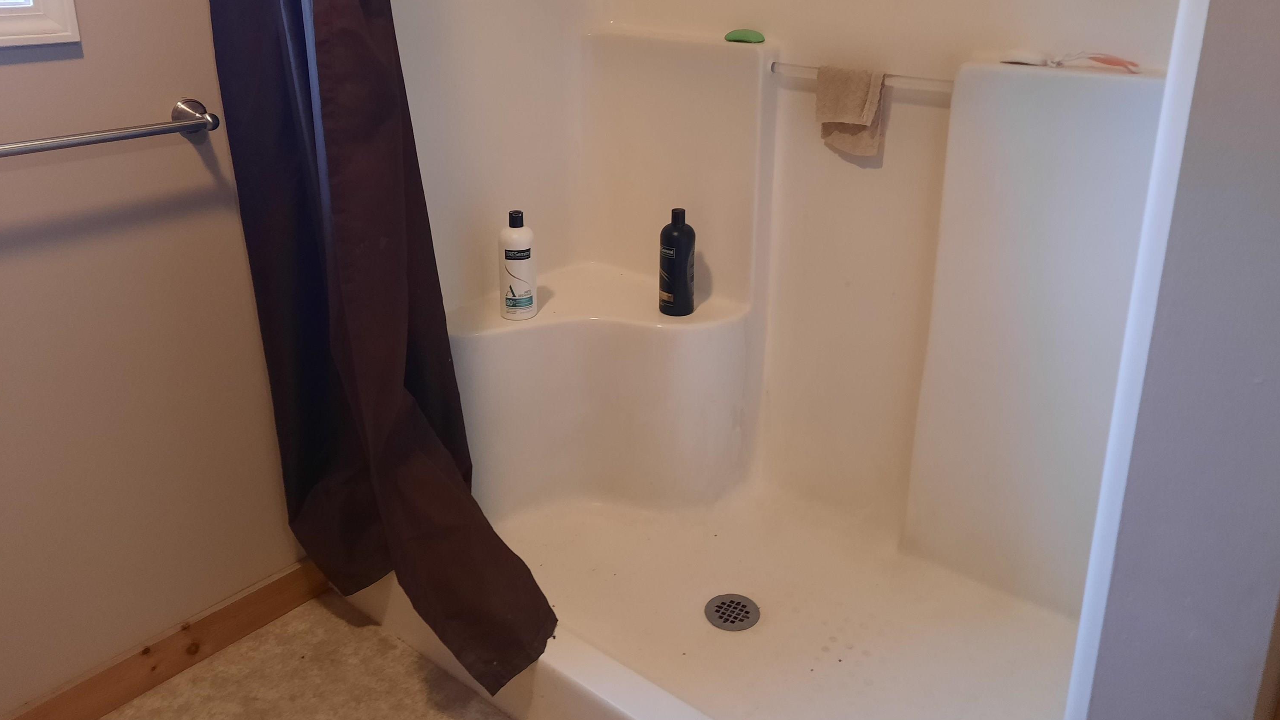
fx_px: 950
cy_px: 239
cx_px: 640
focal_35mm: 28
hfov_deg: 67.9
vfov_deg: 41.0
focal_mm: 4.6
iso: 320
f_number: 2
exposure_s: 1/30
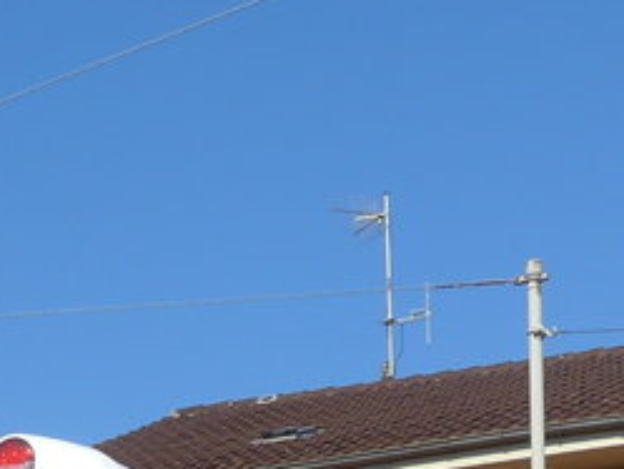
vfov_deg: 8.4
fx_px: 2958
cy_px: 1081
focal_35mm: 164
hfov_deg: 11.9
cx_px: 3
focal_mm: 7
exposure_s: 1/1600
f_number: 2.8
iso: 80
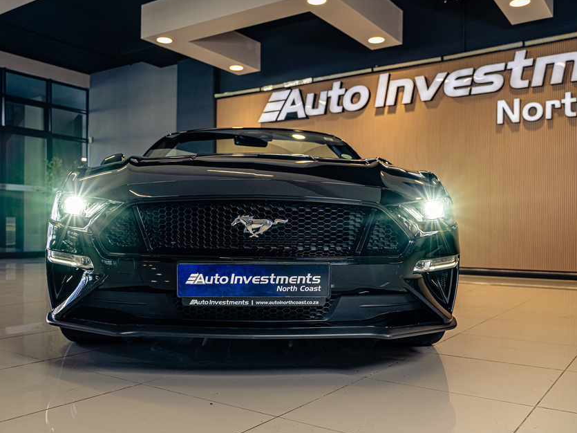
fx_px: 550
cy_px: 223
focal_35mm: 33
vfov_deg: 42.9
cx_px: 254
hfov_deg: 55.2
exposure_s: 1/200
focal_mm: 28
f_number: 3.5
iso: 250
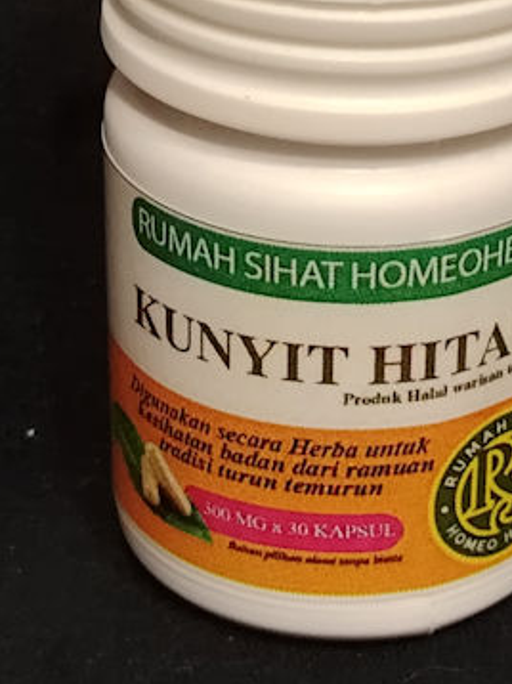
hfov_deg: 11.6
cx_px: 382
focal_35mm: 127
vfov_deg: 15.5
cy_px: 180
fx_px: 2508
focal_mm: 5.25
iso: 1144
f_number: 1.75
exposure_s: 1/25
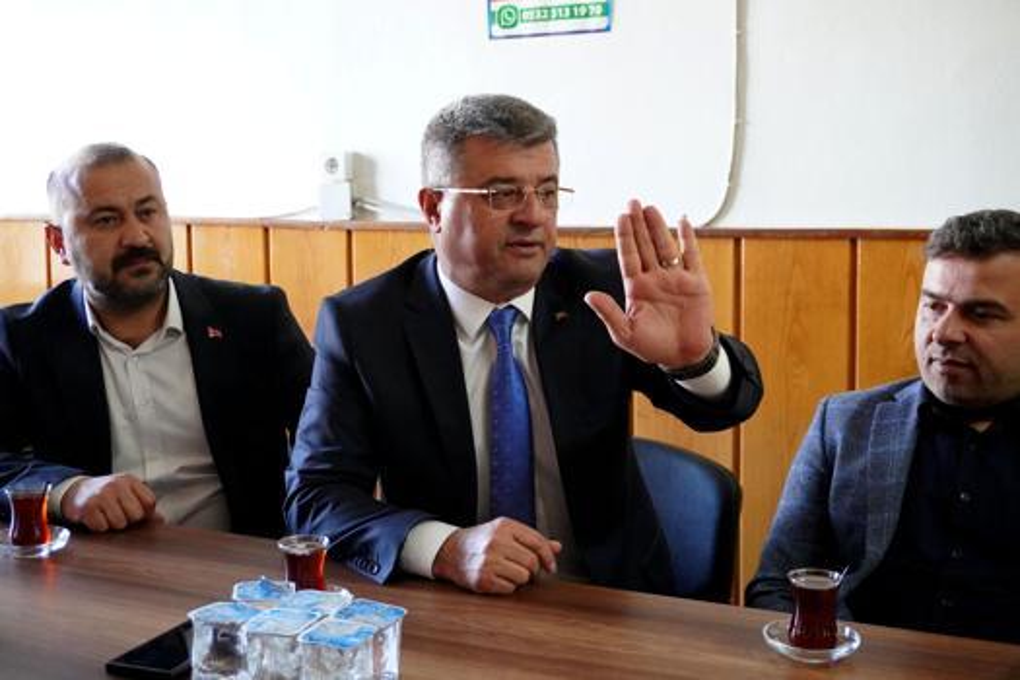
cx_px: 510
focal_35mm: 46
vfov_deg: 28.9
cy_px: 340
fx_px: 1317
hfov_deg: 42.3
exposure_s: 1/160
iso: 6400
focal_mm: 31
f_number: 5
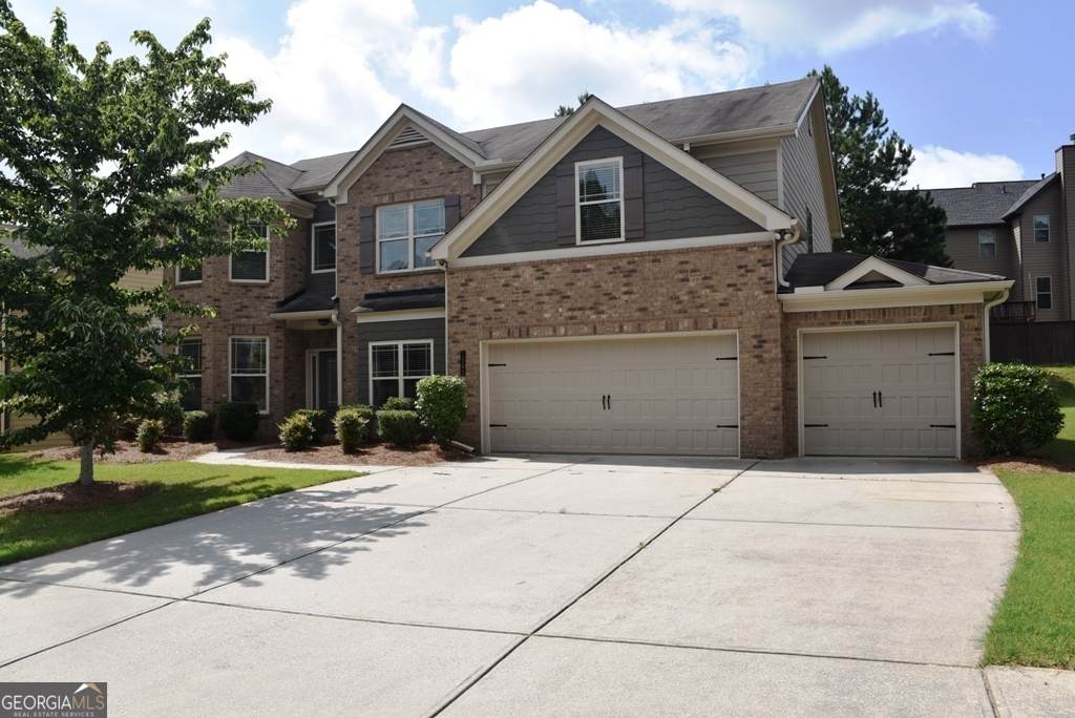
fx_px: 866
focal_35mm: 29
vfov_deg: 45.0
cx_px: 538
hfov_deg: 63.6
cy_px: 359
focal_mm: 29
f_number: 10
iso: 100
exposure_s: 1/200
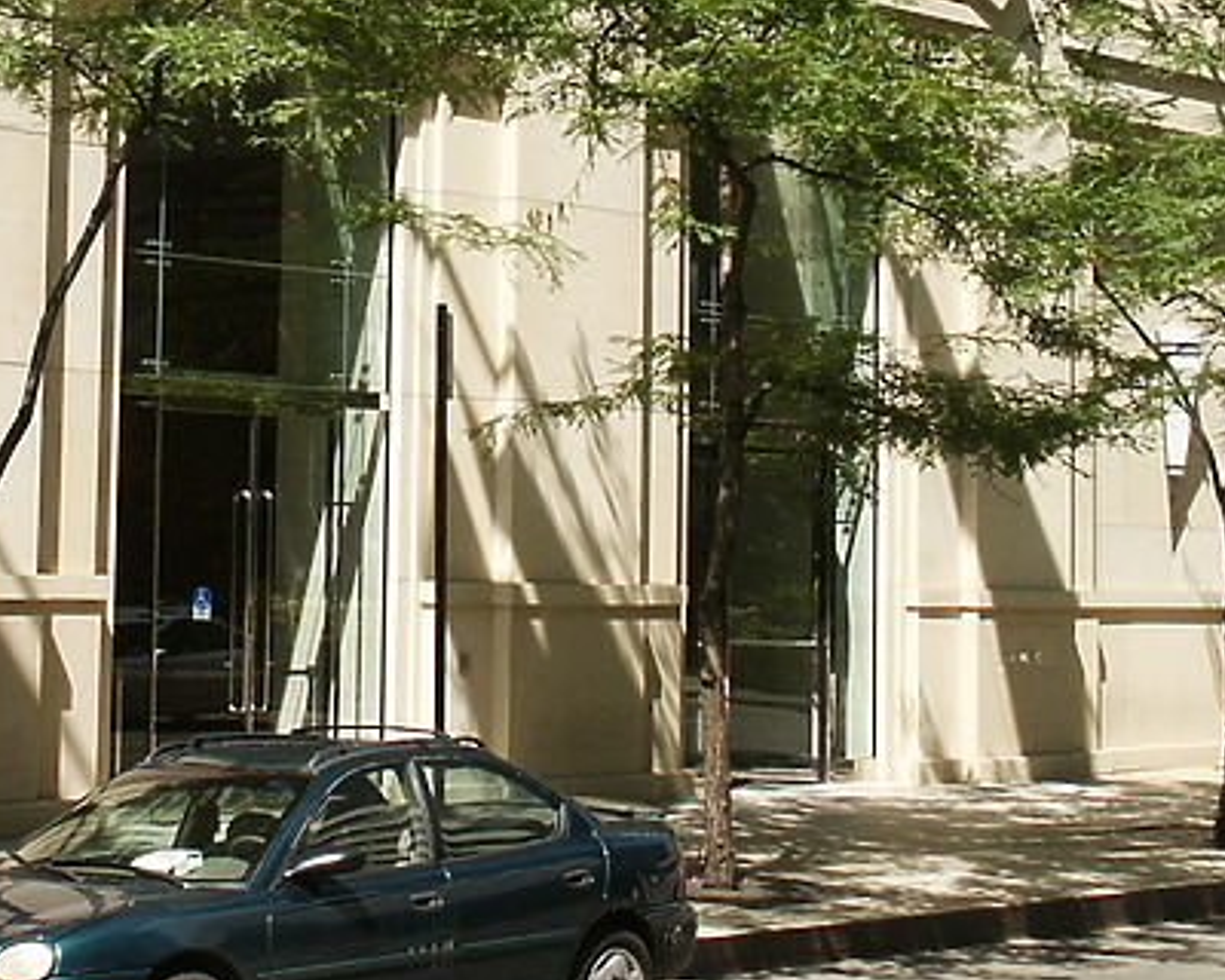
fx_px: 3263
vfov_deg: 16.9
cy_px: 188
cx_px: 116
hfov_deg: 20.8
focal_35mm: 90
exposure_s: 1/125
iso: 64
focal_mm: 8.52
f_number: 8
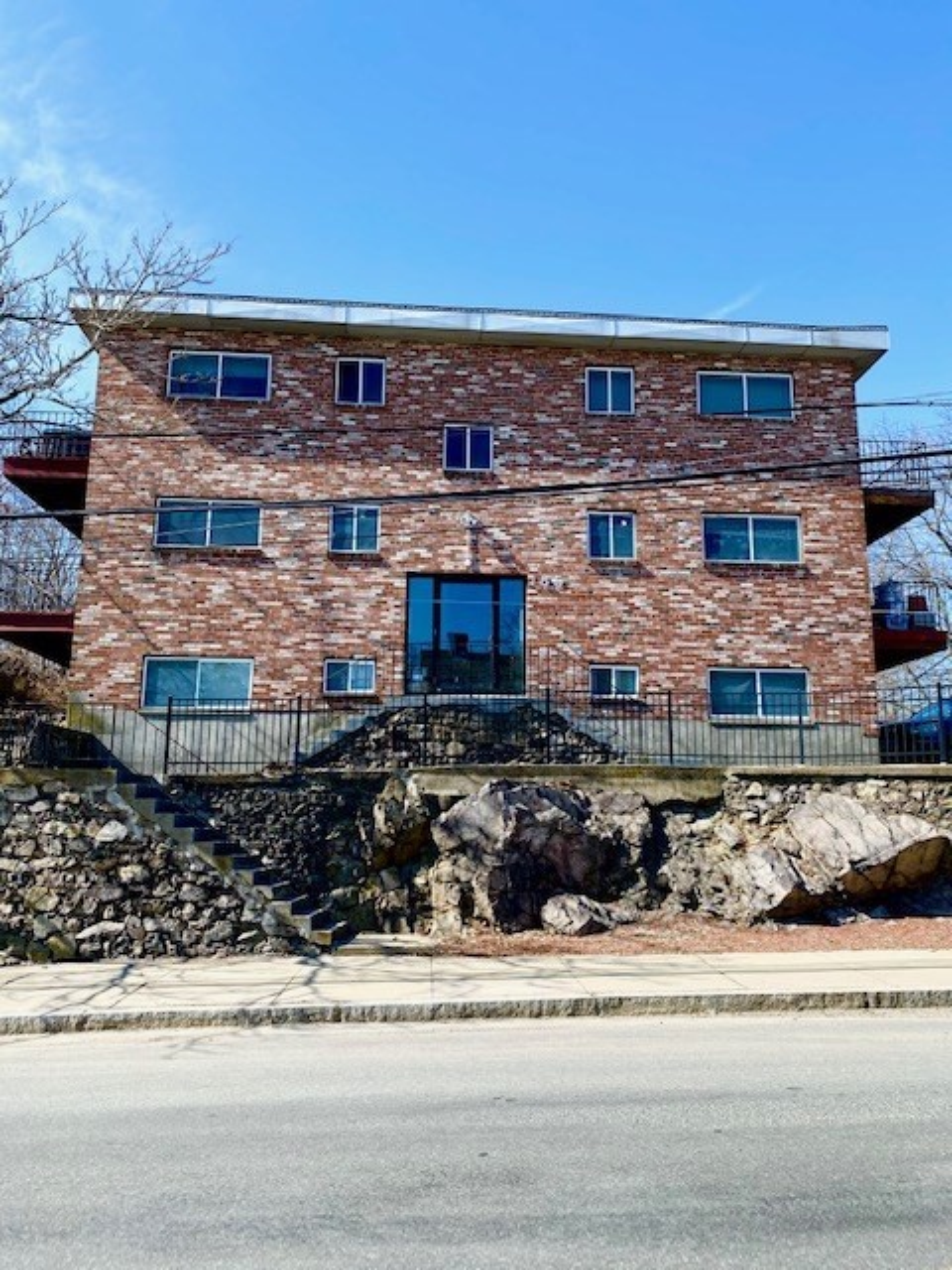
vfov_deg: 67.3
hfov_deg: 53.1
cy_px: 635
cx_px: 476
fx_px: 953
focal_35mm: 26
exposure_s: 1/1701
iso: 32
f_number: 1.8
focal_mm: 4.25
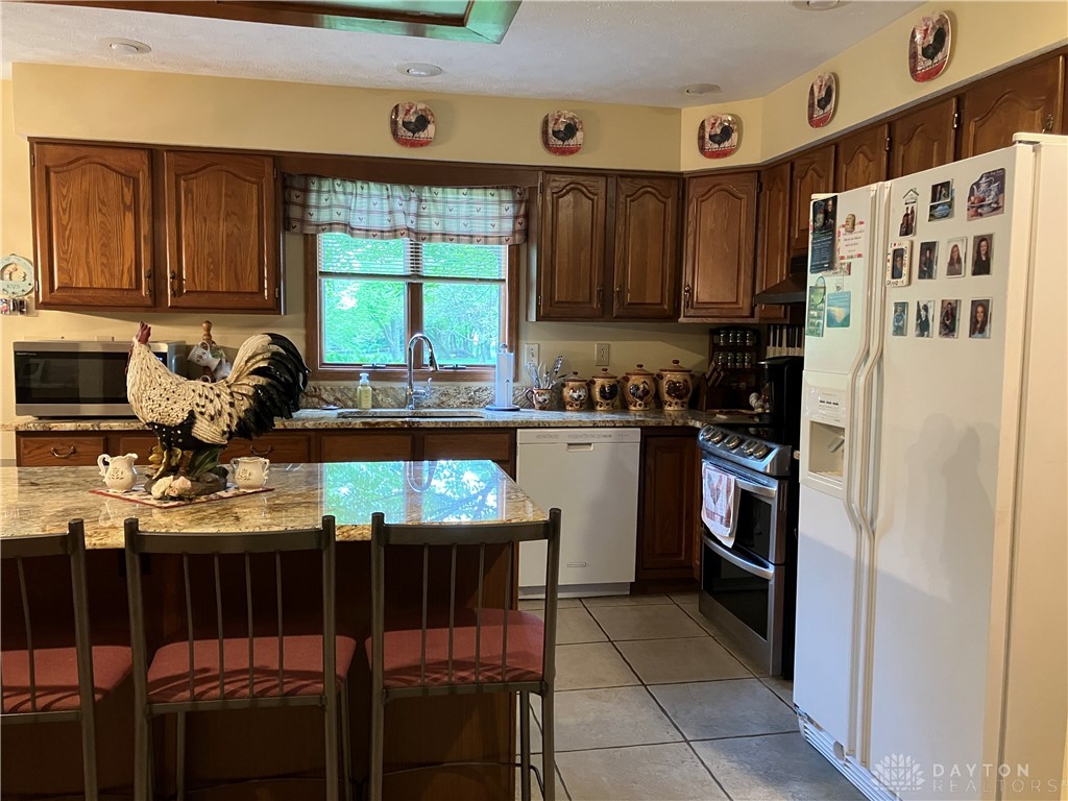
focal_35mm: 28
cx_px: 534
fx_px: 864
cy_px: 400
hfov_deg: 63.4
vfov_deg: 49.7
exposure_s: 1/40
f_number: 1.8
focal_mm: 3.99
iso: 320
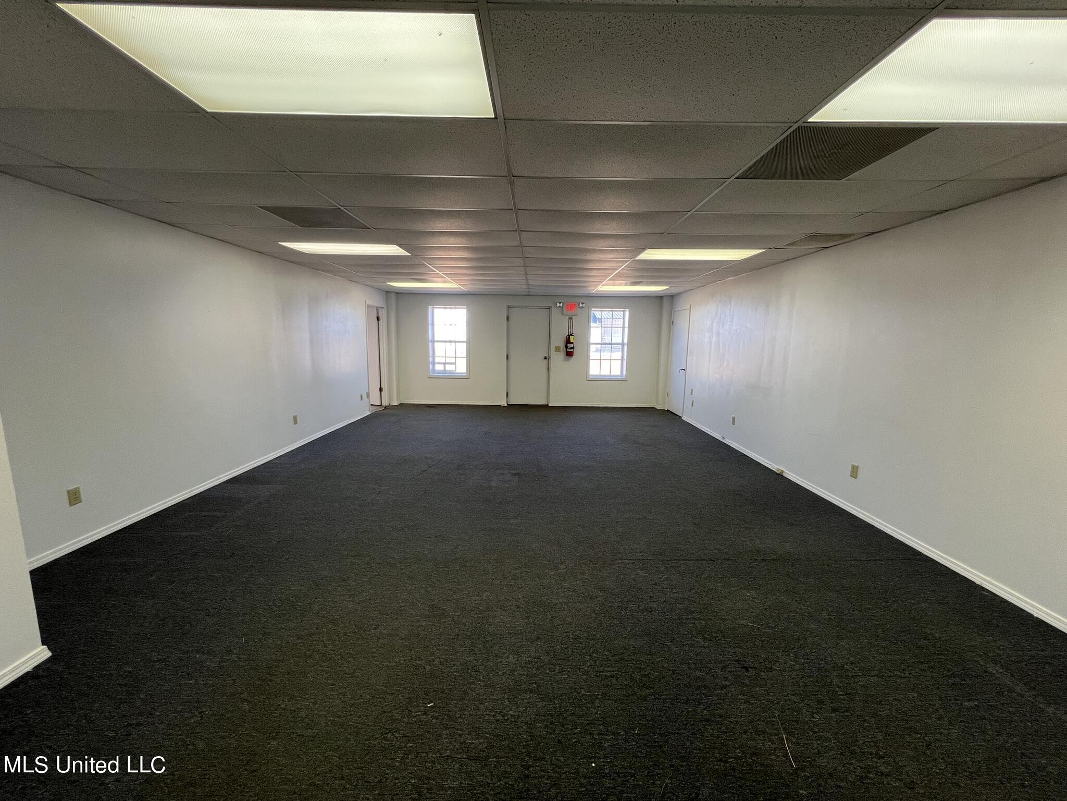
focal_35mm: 13
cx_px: 534
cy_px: 400
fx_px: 401
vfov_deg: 89.9
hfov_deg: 106.2
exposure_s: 1/120
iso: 125
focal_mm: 1.57
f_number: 1.8
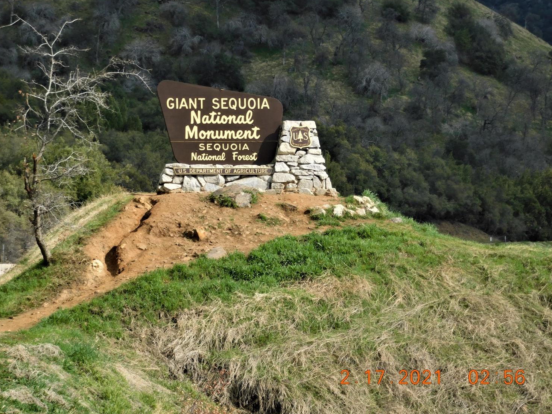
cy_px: 210
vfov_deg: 10.8
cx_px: 279
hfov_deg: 14.4
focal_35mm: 137
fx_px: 2184
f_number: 5
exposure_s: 1/640
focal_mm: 23.7
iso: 125
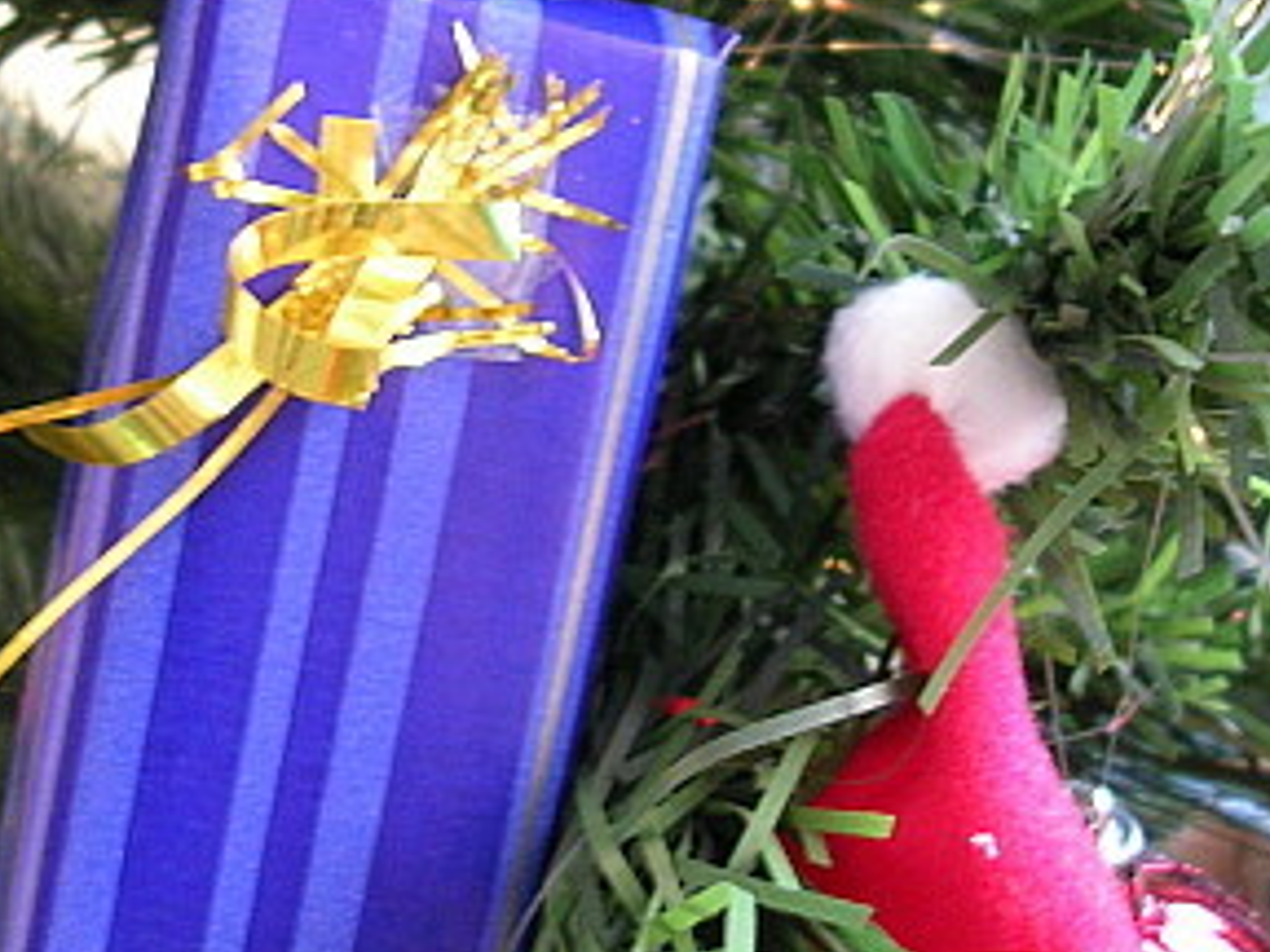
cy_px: 443
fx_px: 2421
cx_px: 622
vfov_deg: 22.3
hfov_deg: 29.4
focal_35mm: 66
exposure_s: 1/5.3
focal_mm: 5.8
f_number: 2.8
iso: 104
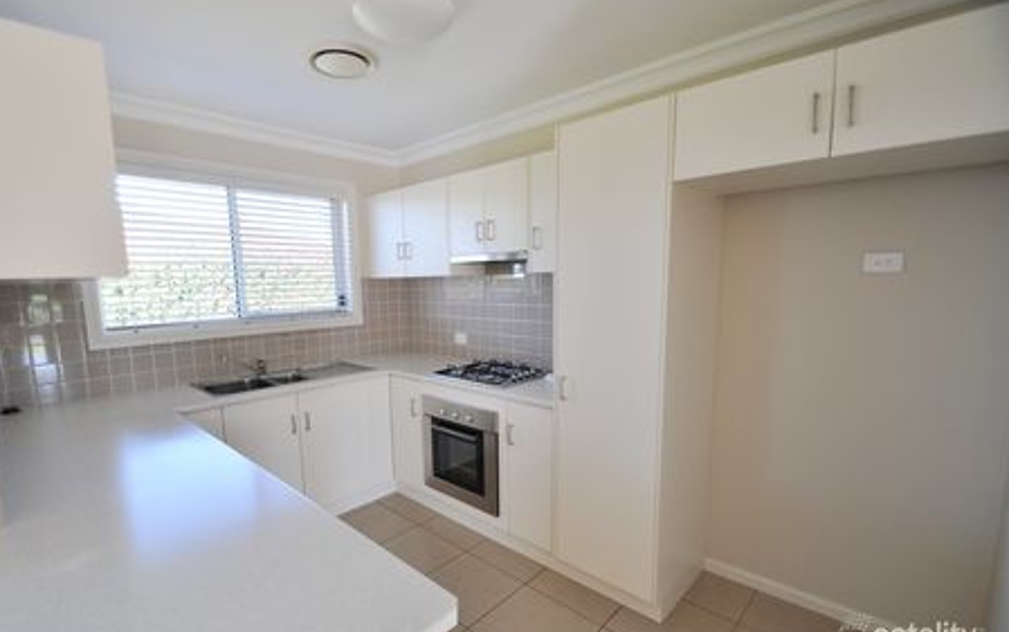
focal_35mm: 16
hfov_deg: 97.7
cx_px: 485
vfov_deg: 71.3
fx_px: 440
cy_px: 329
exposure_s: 1/50
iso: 200
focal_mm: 10
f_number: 3.5
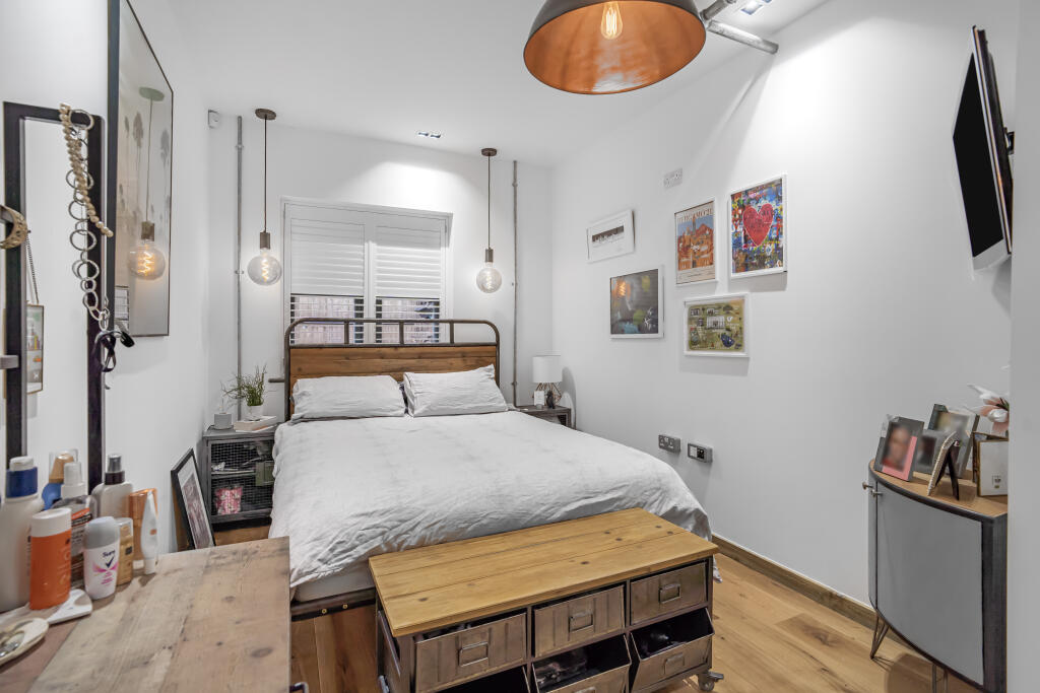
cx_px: 520
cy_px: 346
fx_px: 462
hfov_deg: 96.7
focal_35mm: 16
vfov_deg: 73.8
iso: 100
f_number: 5.6
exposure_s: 1/50
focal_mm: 16
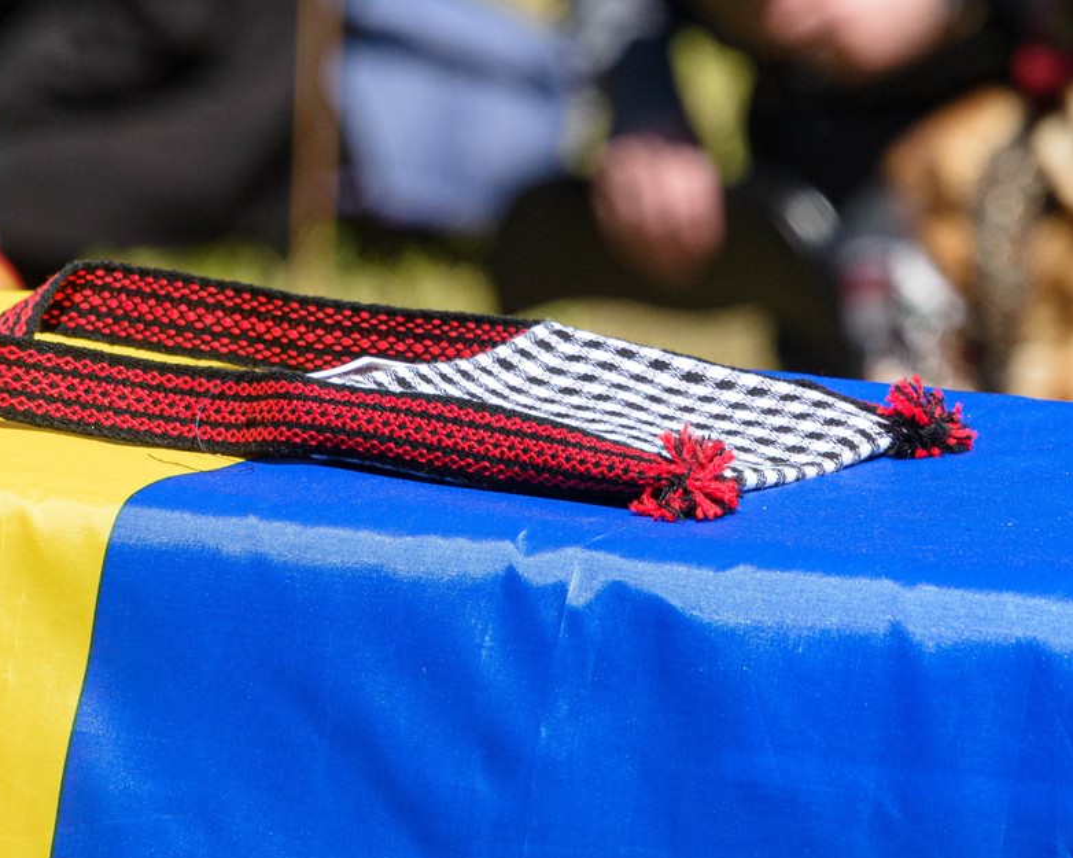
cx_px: 491
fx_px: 16412
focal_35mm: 517
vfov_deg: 3.0
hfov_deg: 3.7
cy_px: 295
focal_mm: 300
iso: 800
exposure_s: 1/1600
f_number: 10
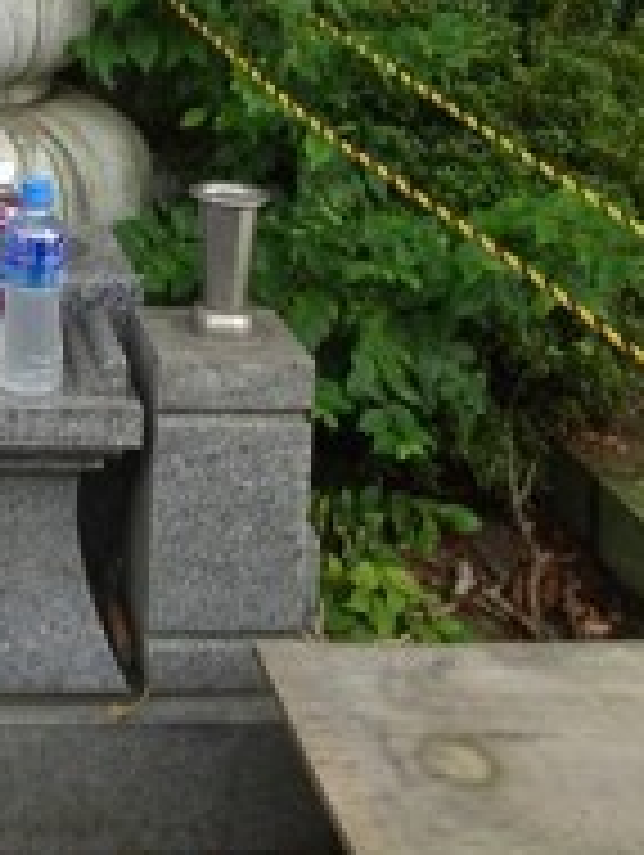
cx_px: -52
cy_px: -117
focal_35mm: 63
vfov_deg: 27.7
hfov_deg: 22.1
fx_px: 1559
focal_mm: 4.1
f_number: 3.5
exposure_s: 1/100
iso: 80
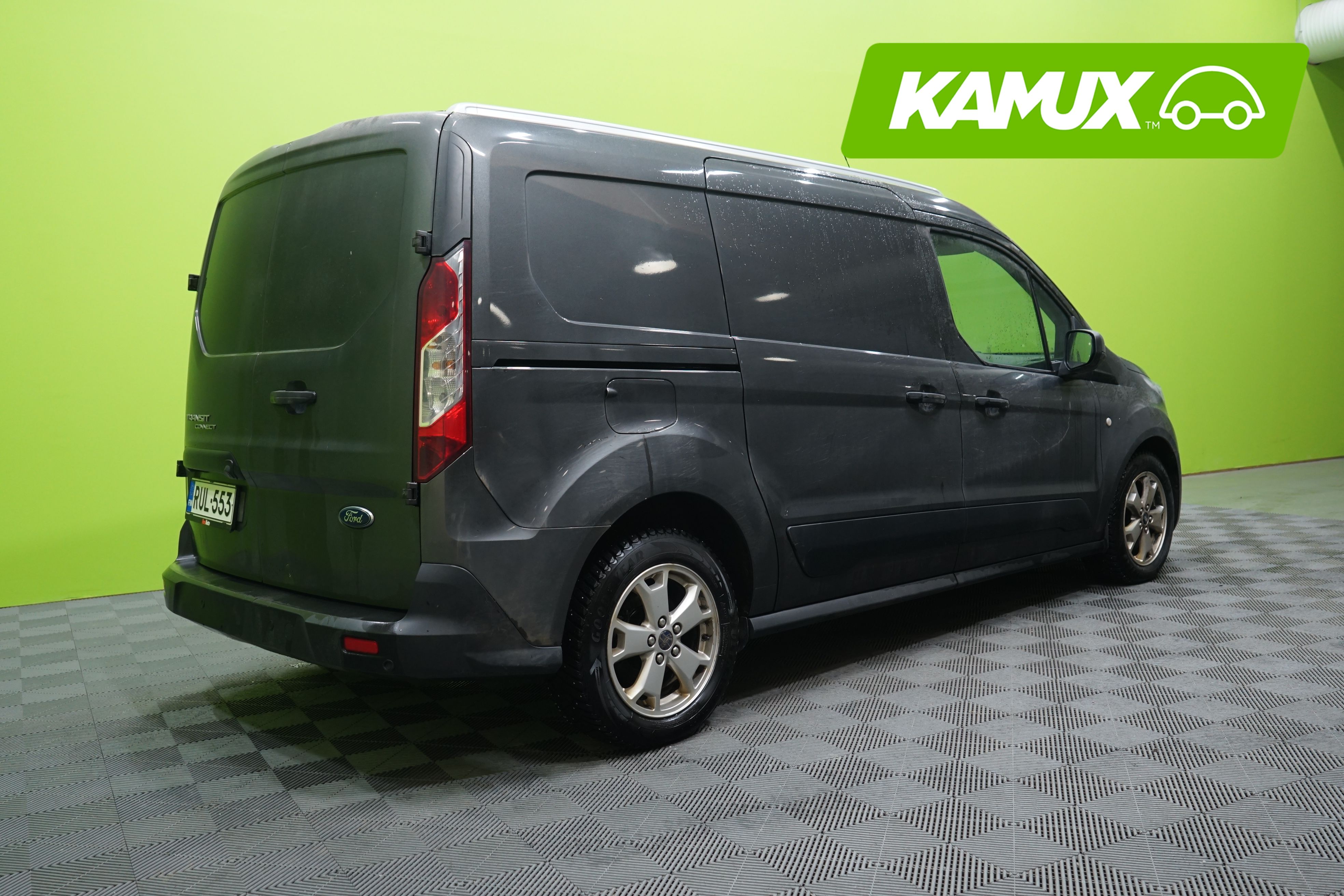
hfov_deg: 60.3
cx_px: 672
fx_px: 1157
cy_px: 448
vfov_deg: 42.3
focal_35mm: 31
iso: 1000
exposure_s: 1/20
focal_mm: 31
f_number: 4.5
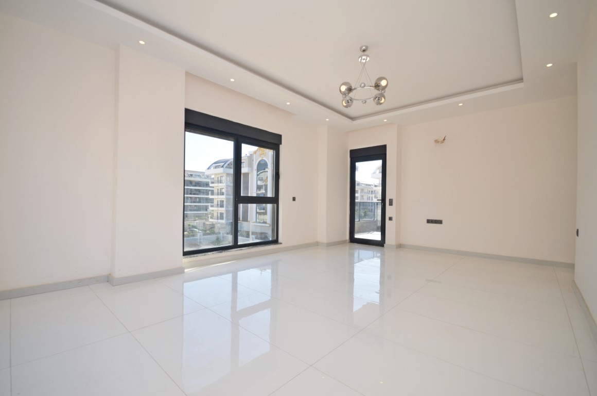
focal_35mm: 15
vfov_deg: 77.1
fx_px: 248
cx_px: 298
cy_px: 198
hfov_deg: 100.5
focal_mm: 10
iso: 100
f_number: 5.6
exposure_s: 1/125
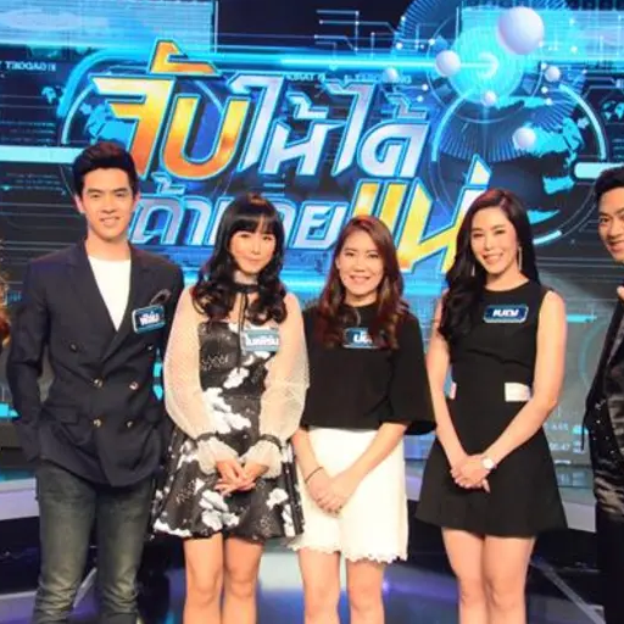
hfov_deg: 27.7
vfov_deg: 27.7
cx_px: 283
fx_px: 1264
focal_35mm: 62
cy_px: 311
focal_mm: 32
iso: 6400
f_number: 10
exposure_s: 1/100
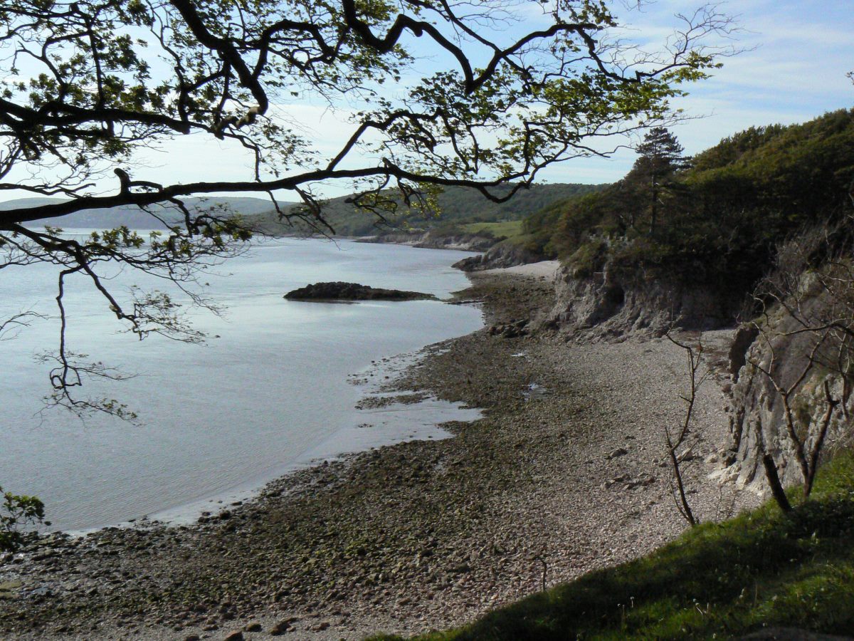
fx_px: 1036
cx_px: 427
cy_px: 320
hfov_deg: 44.8
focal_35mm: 42
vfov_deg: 34.3
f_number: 8
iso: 400
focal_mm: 7
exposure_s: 1/2000
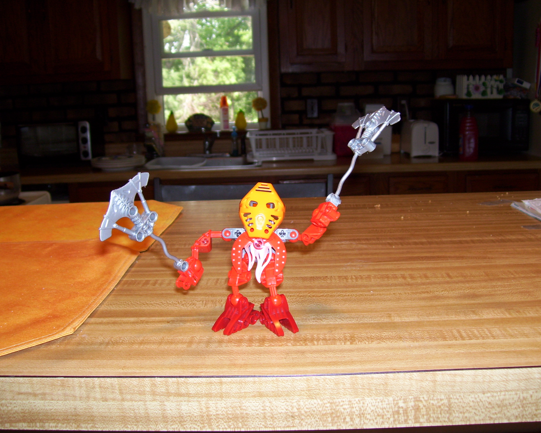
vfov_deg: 39.2
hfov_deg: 47.9
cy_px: 218
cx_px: 273
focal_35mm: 38
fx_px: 608
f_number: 2.7
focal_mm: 6
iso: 80
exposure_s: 1/60
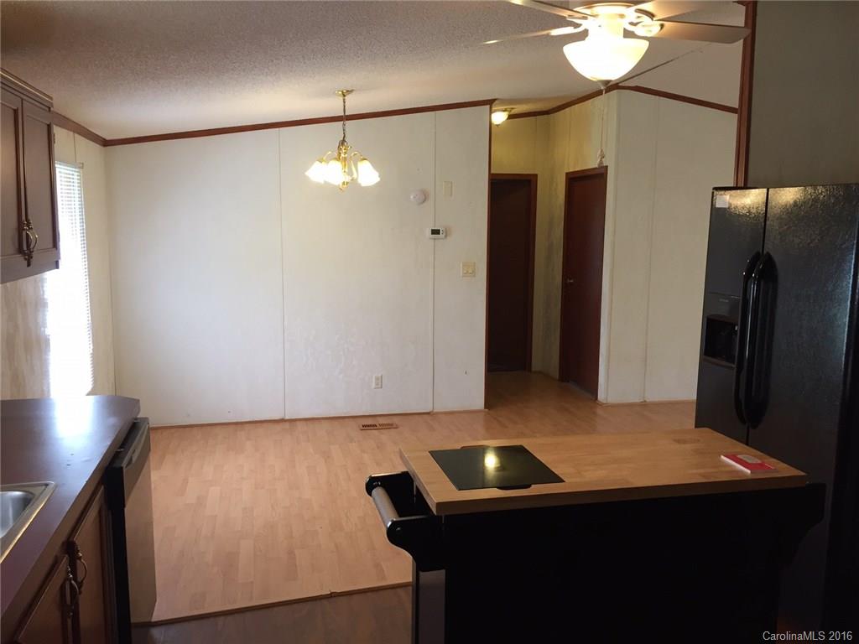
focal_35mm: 29
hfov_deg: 61.7
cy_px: 322
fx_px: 720
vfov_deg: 48.2
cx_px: 430
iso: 32
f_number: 2.2
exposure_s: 1/30
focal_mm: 4.15
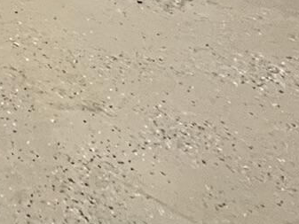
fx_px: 683
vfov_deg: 13.7
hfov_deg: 17.3
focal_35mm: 79
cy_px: -305
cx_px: -309
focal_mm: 1.57
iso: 640
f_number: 1.8
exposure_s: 1/60
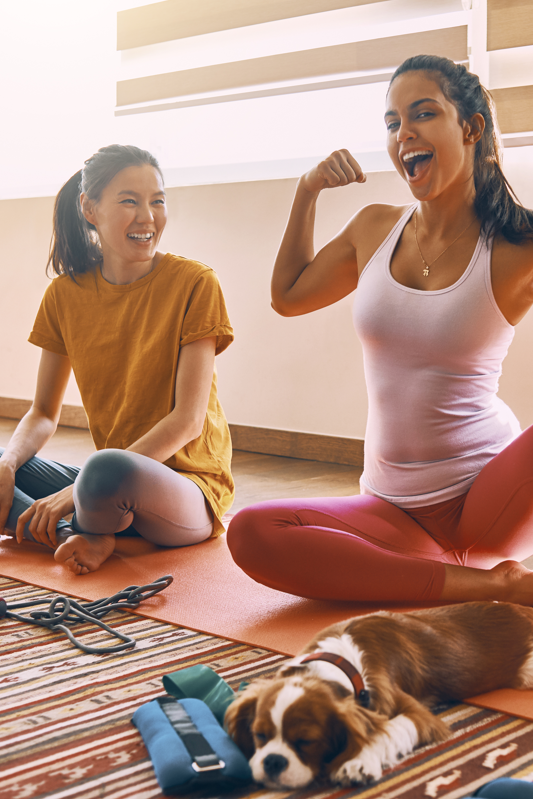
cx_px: 385
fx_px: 1177
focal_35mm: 53
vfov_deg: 37.5
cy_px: 396
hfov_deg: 25.3
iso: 640
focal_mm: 35
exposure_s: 1/200
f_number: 3.5
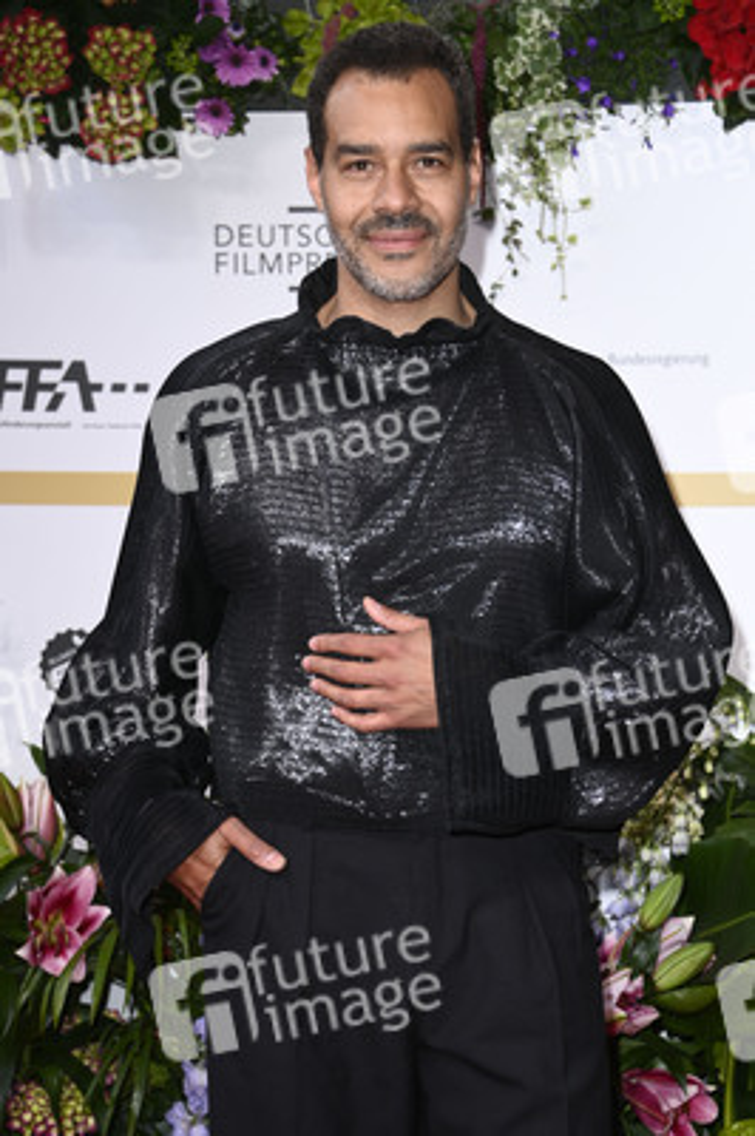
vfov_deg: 20.8
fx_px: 3088
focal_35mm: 98
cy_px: 568
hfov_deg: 13.9
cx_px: 378
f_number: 5.6
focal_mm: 98
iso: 500
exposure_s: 1/250
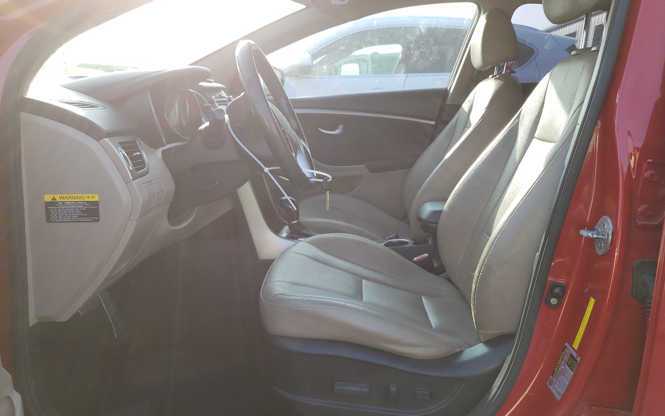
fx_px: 507
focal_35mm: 28
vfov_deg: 44.4
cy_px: 181
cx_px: 337
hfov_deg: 66.5
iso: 50
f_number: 1.5
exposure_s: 1/400
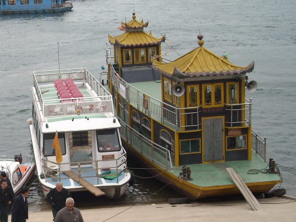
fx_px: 650
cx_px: 28
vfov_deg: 19.2
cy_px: 181
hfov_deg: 24.9
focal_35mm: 76
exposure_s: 1/176
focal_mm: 5.7
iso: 64
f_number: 5.6
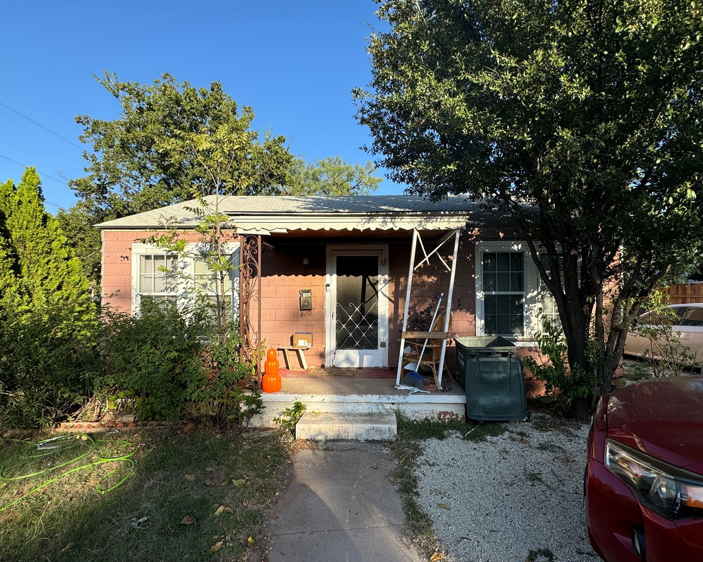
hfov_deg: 89.6
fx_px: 354
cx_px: 366
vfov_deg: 77.0
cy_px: 287
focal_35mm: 17
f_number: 2.2
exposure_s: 1/840
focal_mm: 2.22
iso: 40
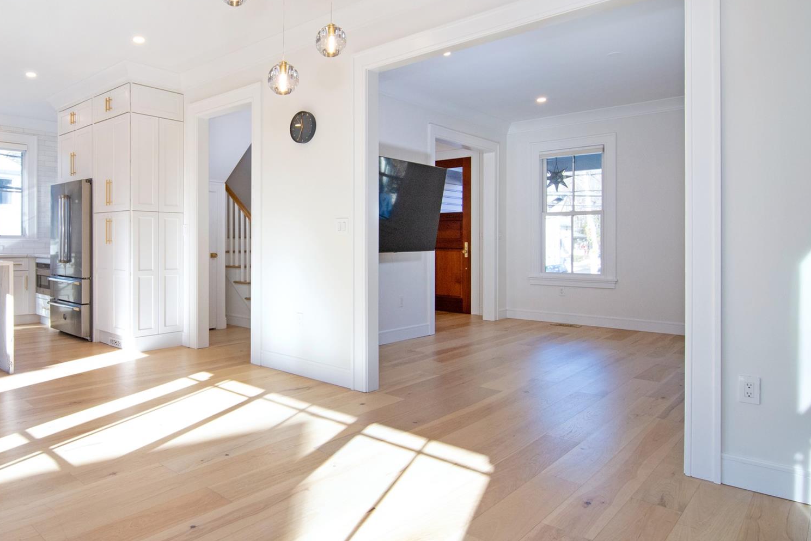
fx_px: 511
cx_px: 264
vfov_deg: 55.6
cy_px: 234
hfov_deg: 74.3
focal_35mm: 23
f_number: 11
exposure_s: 1/40
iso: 640
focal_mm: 11
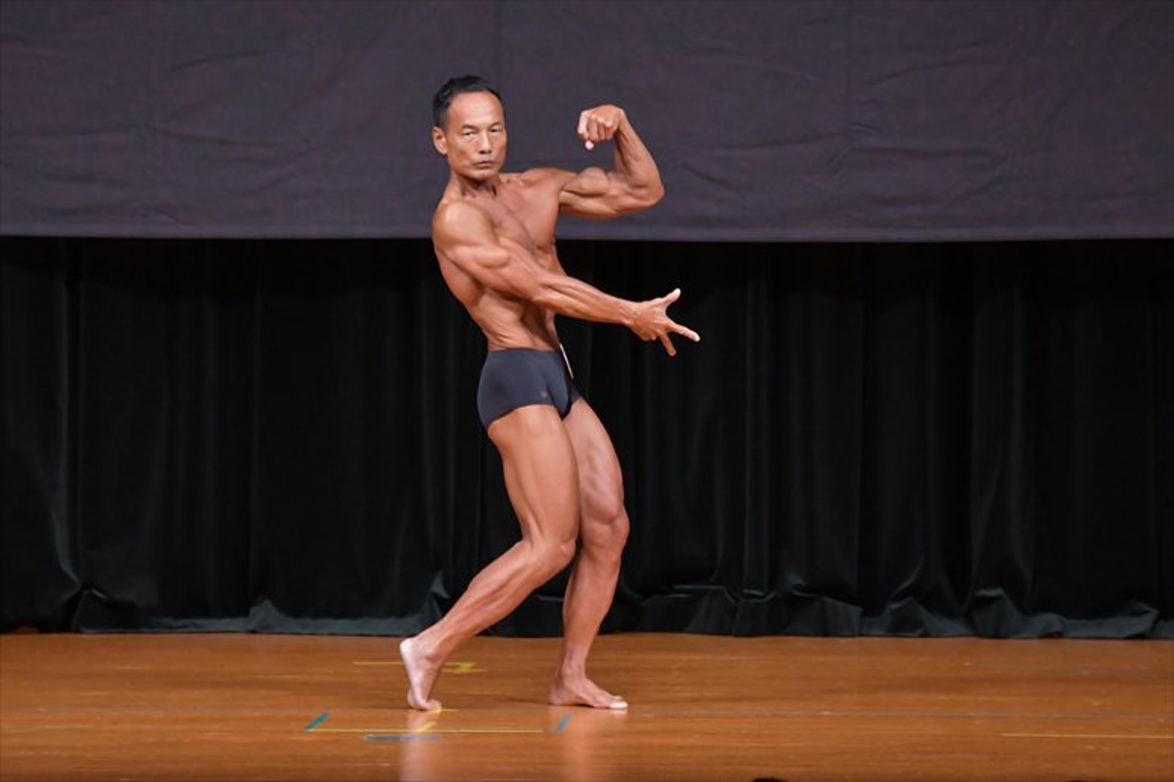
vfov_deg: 4.8
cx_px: 587
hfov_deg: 7.2
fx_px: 9290
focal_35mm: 285
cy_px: 391
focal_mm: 190
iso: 5000
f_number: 5.6
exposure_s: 1/400
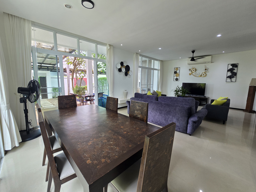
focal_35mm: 13
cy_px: 96
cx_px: 128
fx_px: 96
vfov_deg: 89.9
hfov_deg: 106.2
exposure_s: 1/100
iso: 64
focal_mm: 2.2
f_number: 2.2
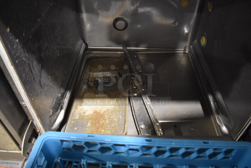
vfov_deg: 48.0
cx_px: 126
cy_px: 84
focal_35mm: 27
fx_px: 188
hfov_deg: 67.3
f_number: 3.5
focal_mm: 18
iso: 2200
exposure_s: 1/30
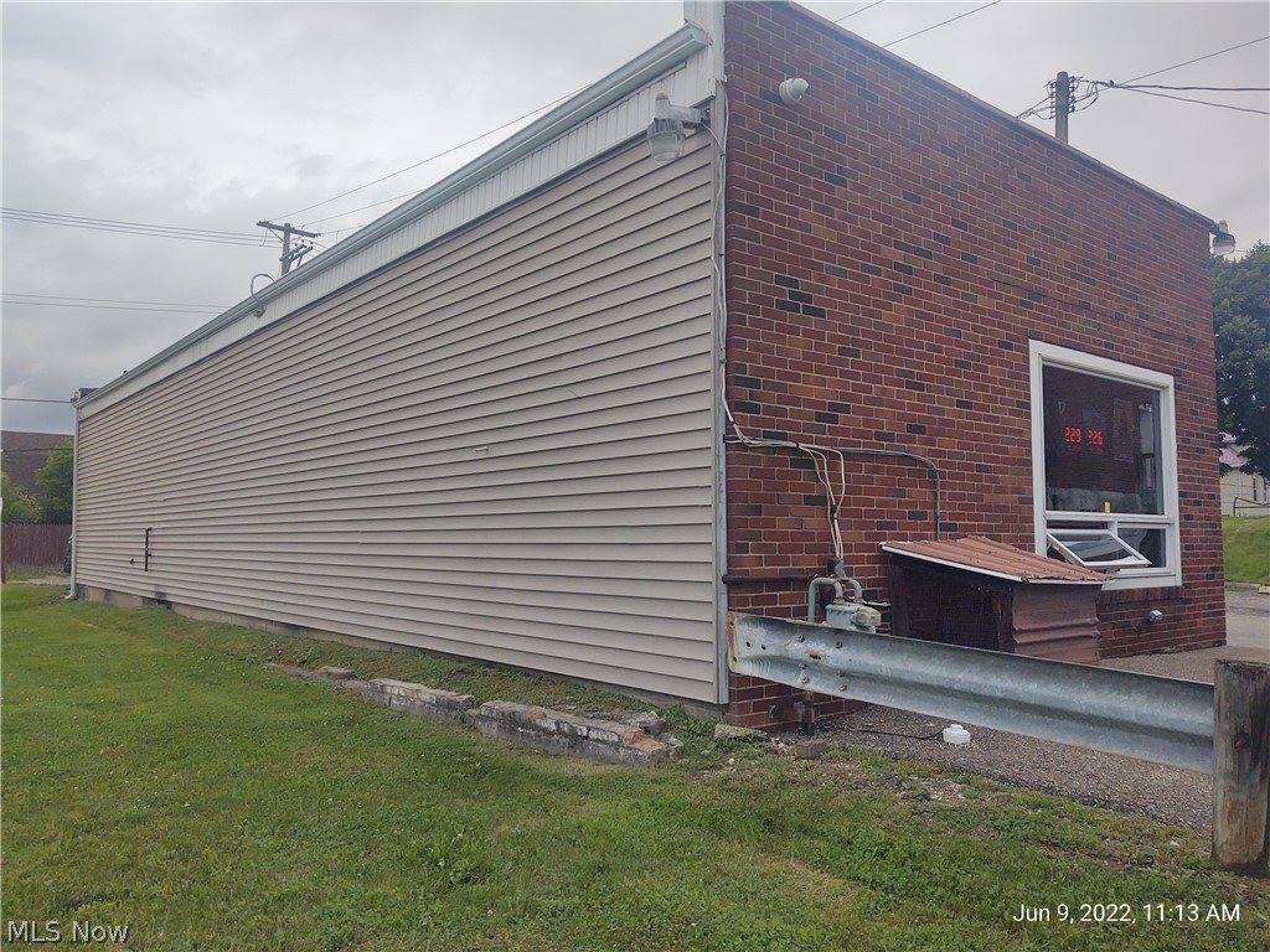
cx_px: 635
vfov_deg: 51.4
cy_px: 476
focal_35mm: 27
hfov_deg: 65.3
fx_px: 991
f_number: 1.7
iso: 100
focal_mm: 4.75
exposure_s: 1/6844
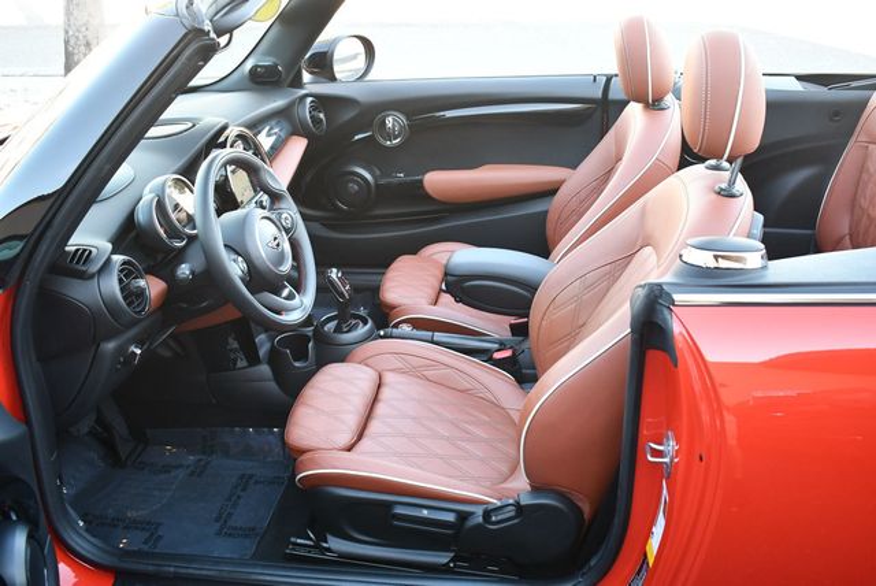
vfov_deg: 36.9
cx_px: 438
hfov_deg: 53.1
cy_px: 293
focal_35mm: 36
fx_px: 877
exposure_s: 1/200
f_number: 3.5
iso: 800
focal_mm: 18
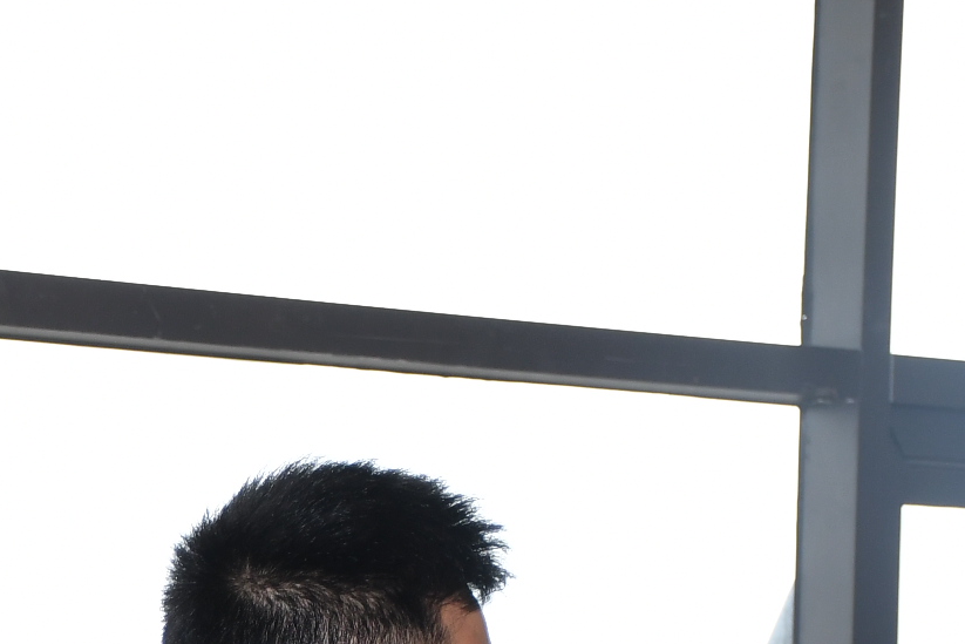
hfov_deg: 10.0
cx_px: -254
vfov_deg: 6.7
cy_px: 1017
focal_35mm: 203
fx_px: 5442
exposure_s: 1/200
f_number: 4.5
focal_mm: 40
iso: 400
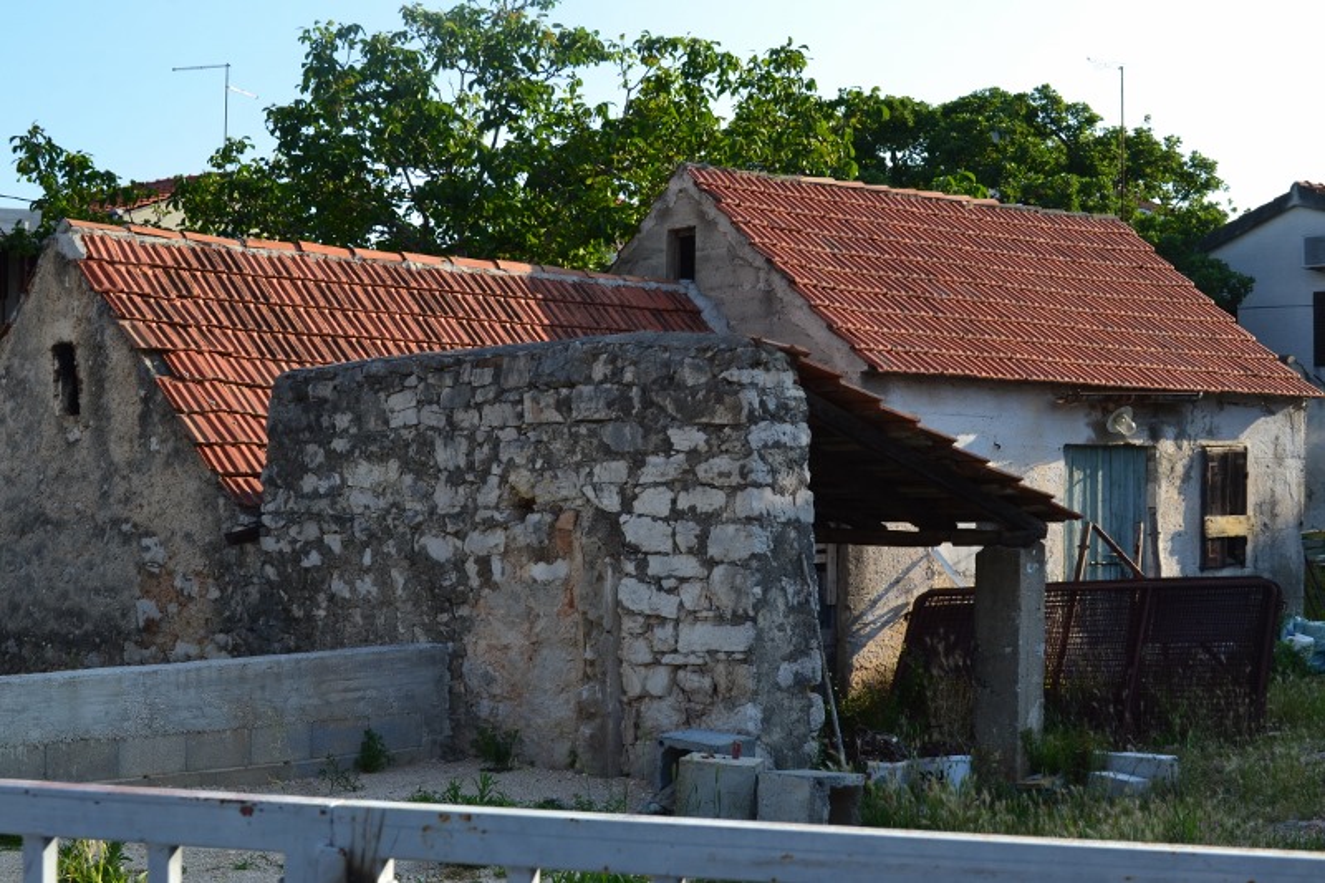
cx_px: 662
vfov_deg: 25.7
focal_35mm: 52
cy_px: 442
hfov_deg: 37.9
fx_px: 1932
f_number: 10
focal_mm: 35
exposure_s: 1/250
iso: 400
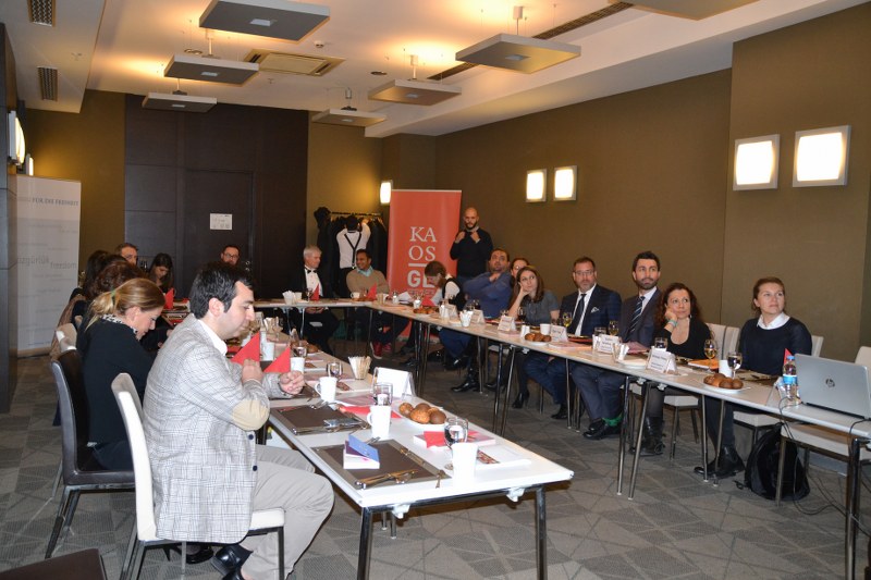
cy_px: 290
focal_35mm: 33
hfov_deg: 57.2
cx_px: 436
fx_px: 798
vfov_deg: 40.0
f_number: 3.8
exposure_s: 1/60
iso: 1100
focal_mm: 22
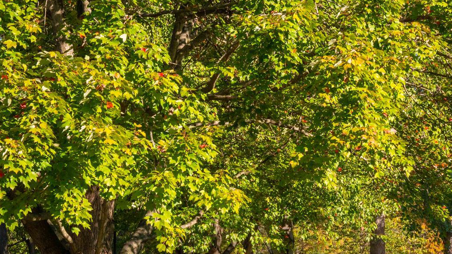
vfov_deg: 11.9
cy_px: 244
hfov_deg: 20.5
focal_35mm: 101
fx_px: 1211
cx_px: 441
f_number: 11
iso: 1000
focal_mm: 49
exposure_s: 1/500
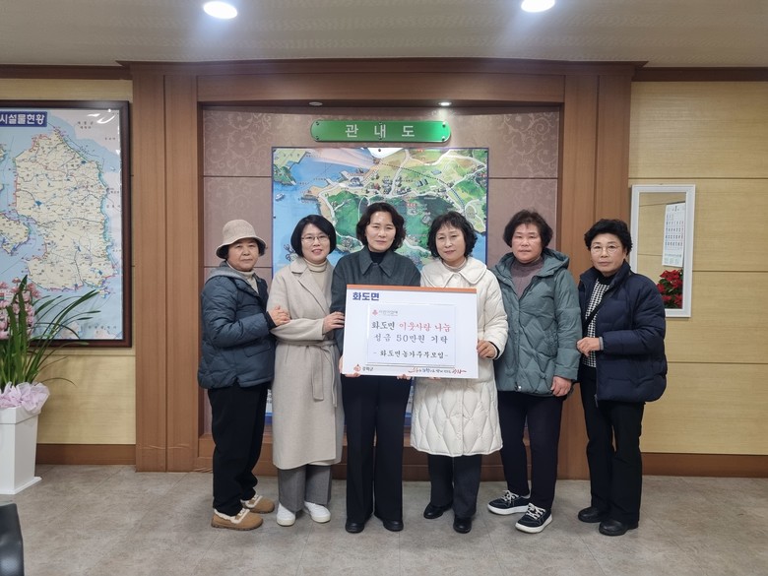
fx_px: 577
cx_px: 384
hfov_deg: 67.3
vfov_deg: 53.1
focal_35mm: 26
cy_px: 288
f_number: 1.8
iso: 200
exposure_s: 1/120
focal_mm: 5.4
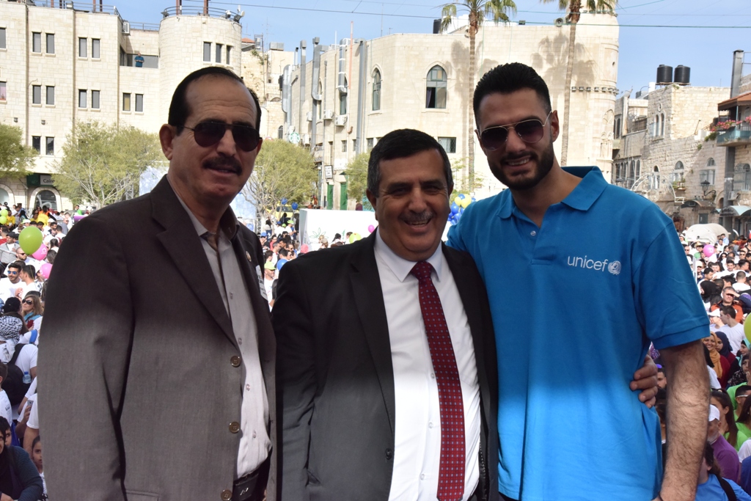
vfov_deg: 28.1
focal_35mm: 48
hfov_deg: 41.1
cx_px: 376
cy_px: 250
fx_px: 1001
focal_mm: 48
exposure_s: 1/1000
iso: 2500
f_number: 16
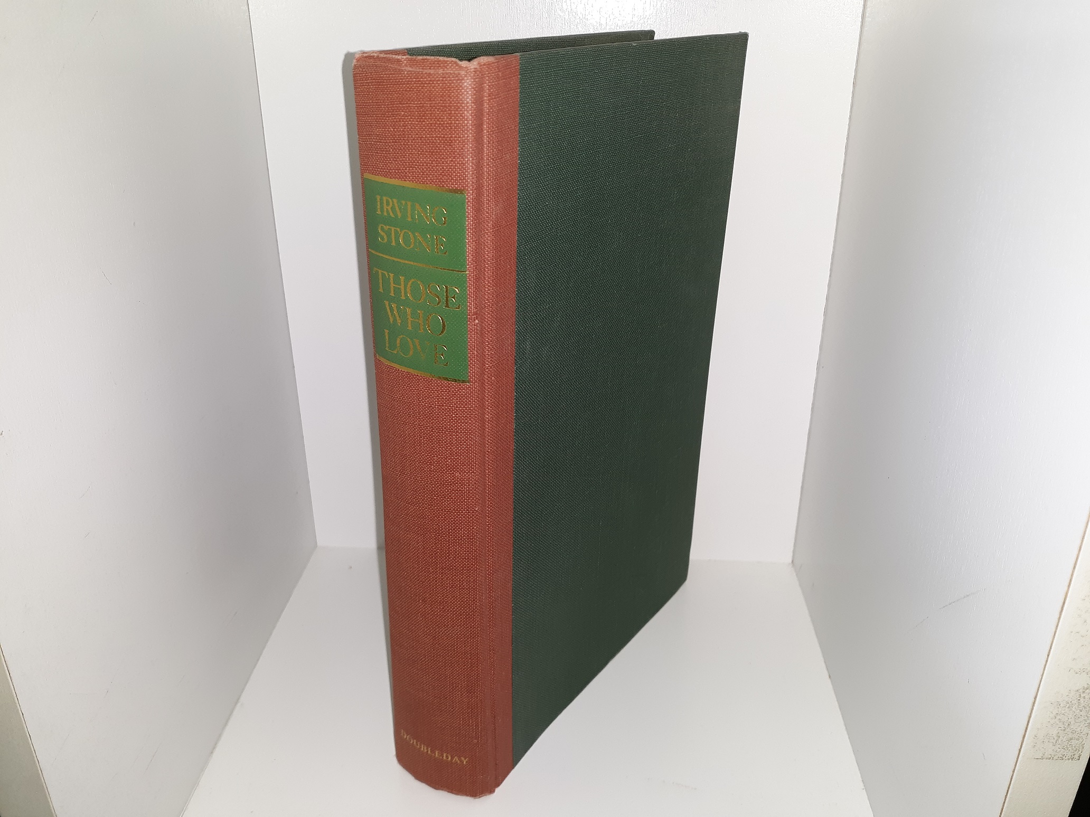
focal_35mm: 28
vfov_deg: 49.7
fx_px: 882
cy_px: 408
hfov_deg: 63.4
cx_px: 545
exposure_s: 1/120
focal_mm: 3.7
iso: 50
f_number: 1.7
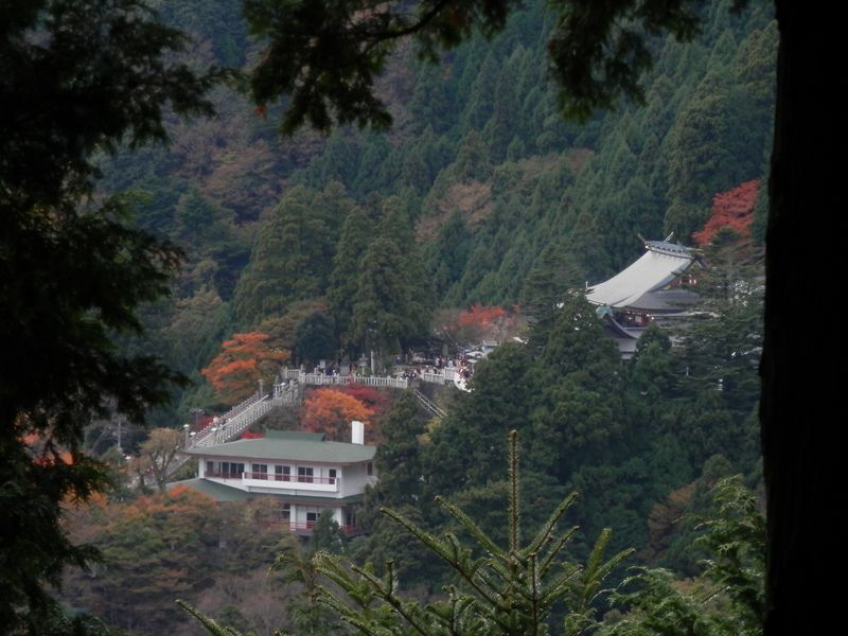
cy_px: 318
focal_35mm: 225
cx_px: 424
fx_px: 5512
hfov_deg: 8.8
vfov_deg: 6.6
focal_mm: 40.2
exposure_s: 1/200
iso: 200
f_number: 6.1
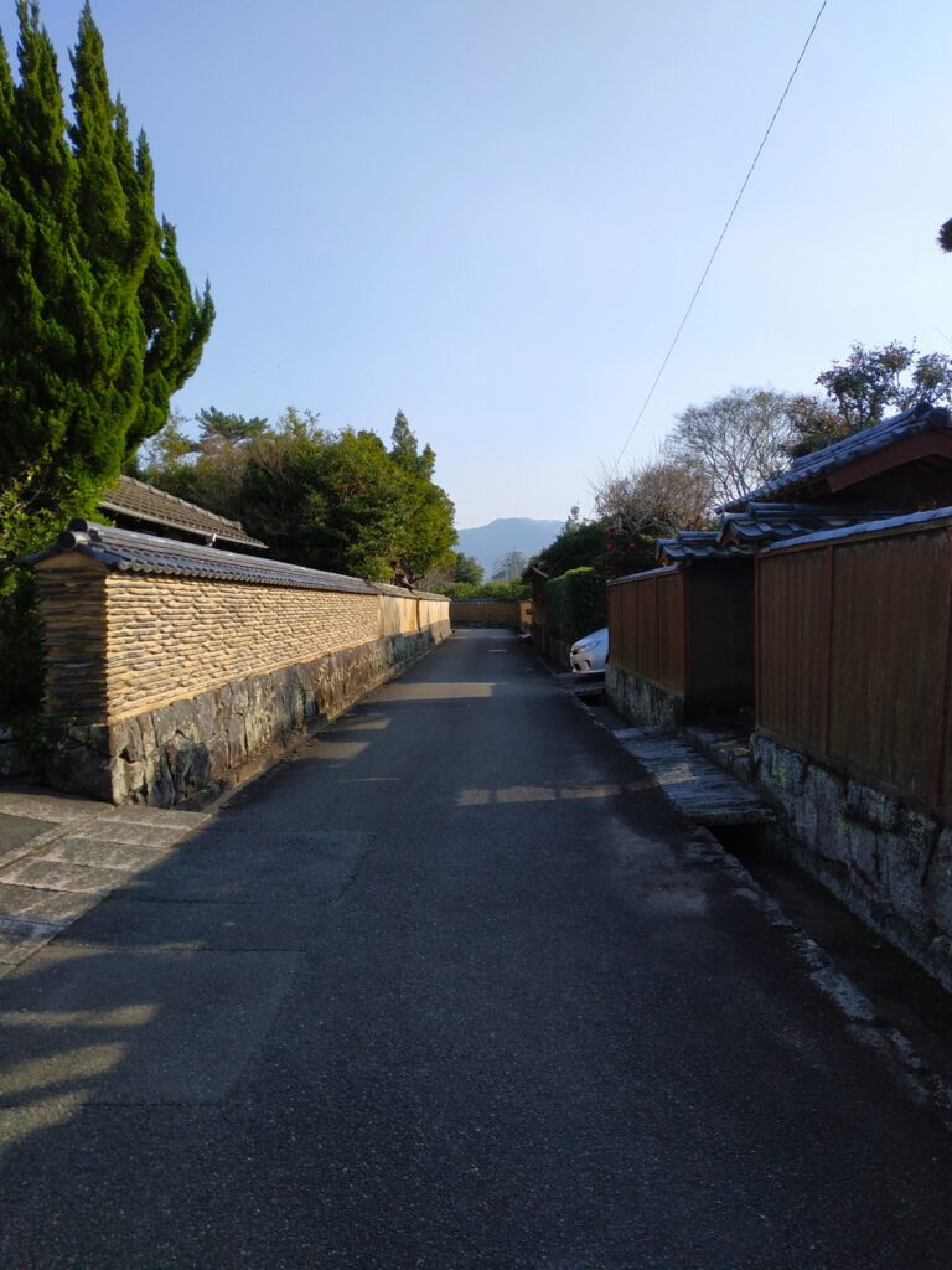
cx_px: 476
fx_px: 880
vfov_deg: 71.6
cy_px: 635
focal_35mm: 24
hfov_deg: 56.8
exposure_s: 1/2624
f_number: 1.9
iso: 200
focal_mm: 3.94
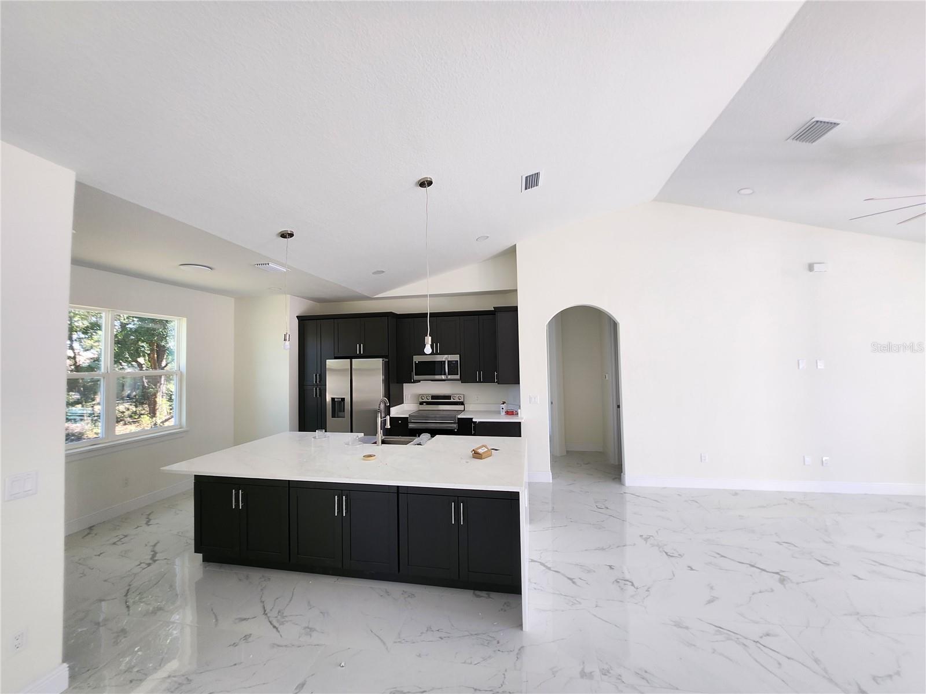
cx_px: 463
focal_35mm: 13
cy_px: 347
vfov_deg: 89.9
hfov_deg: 106.2
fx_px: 348
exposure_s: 1/50
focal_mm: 1.7
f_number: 2.2
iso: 40
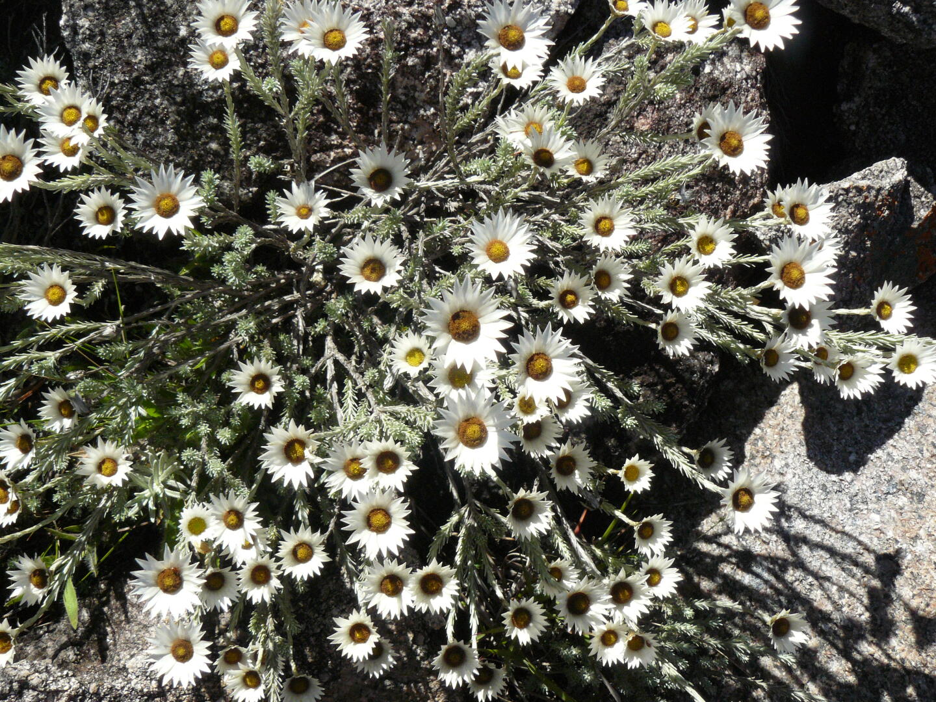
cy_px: 351
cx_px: 468
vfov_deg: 39.7
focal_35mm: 36
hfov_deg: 51.4
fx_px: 973
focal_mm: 6
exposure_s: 1/400
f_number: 6.3
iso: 200
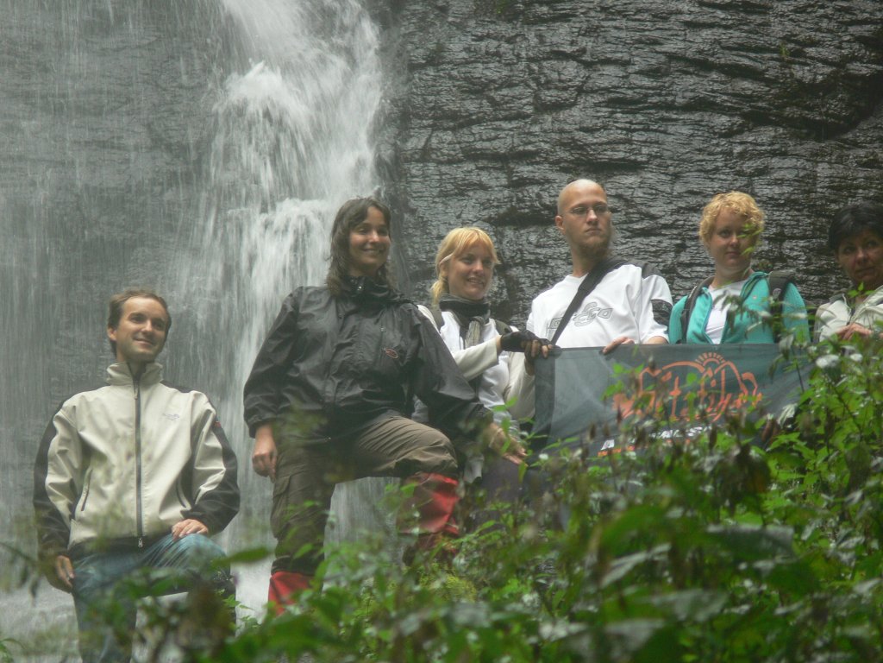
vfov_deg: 3.5
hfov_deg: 4.7
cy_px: 332
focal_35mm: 420
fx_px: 10714
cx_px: 442
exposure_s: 1/30
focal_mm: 88.8
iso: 125
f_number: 3.7
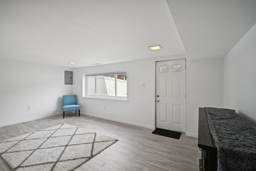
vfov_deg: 73.7
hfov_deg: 96.7
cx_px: 128
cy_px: 86
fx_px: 114
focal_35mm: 16
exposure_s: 1/125
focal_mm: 16
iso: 400
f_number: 8
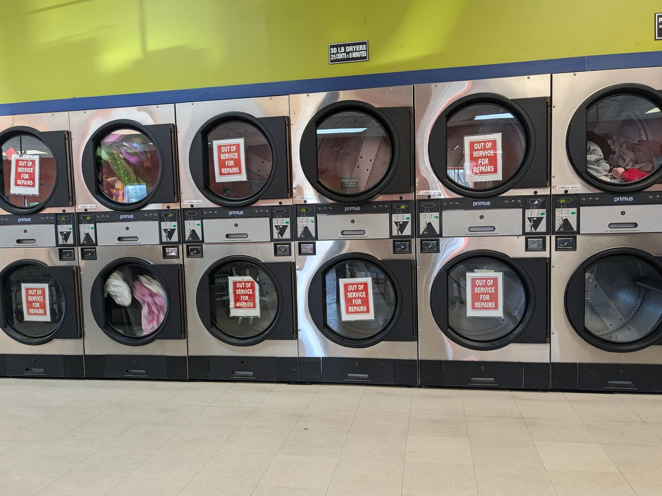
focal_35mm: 28
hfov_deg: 63.4
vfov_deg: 49.7
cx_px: 322
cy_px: 248
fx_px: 535
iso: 91
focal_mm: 4.38
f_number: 1.73
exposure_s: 1/60
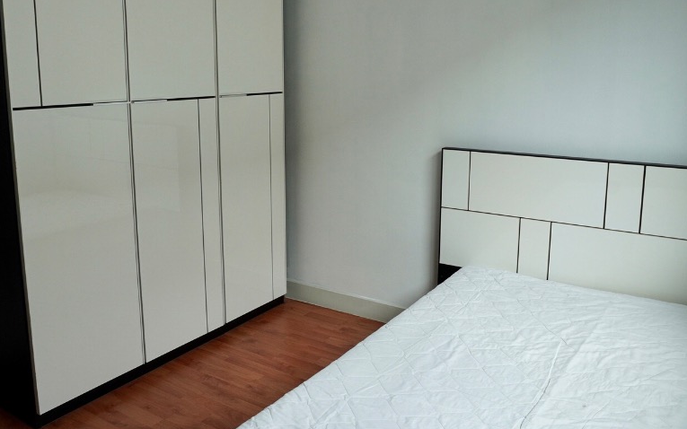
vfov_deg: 39.2
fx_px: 599
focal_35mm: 32
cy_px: 170
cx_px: 333
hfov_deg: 59.6
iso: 500
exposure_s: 1/60
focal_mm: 16
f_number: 11
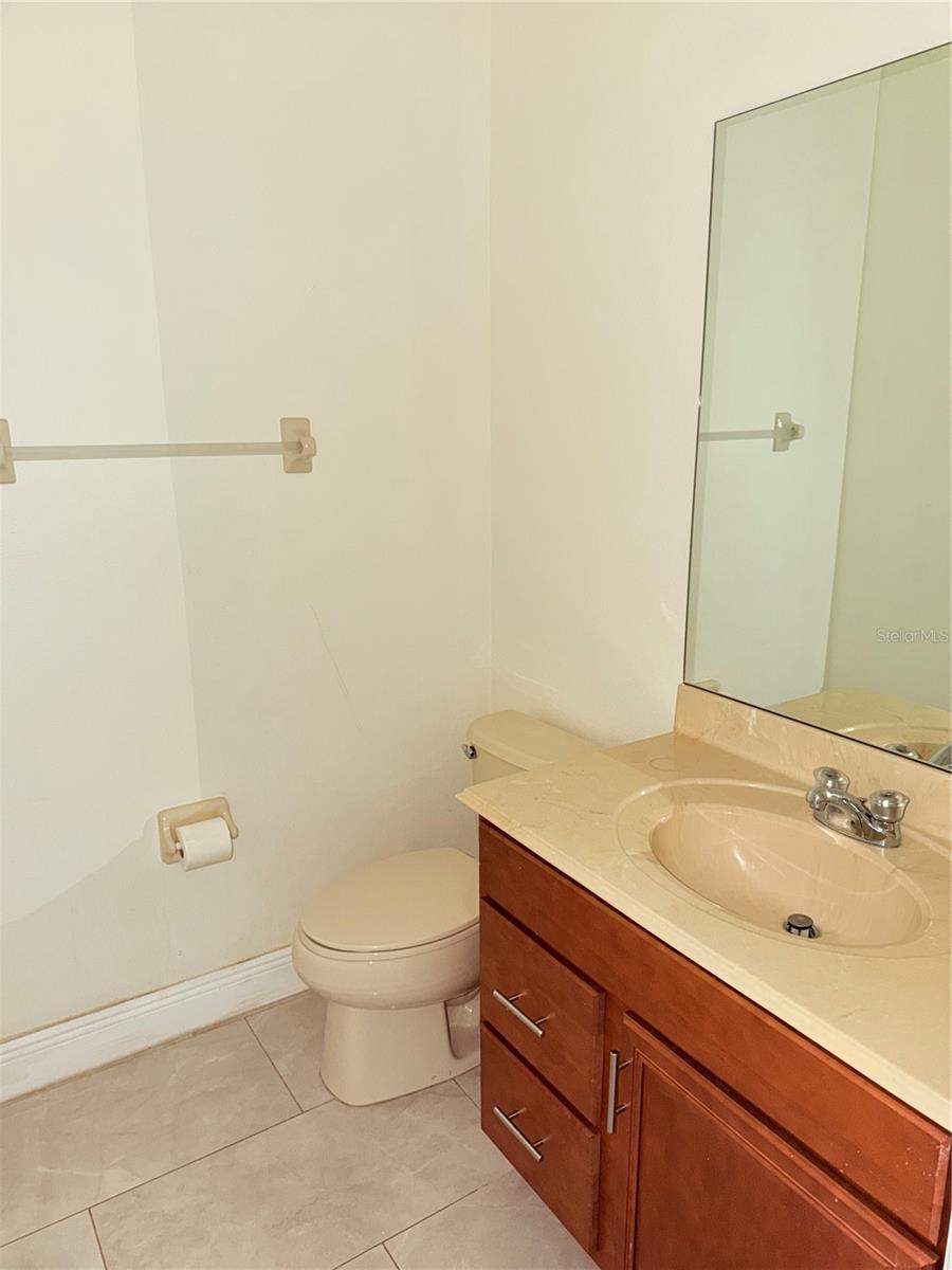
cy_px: 635
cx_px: 476
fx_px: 880
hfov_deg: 56.8
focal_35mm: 24
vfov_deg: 71.6
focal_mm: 6.76
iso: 64
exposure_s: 1/22
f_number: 1.78
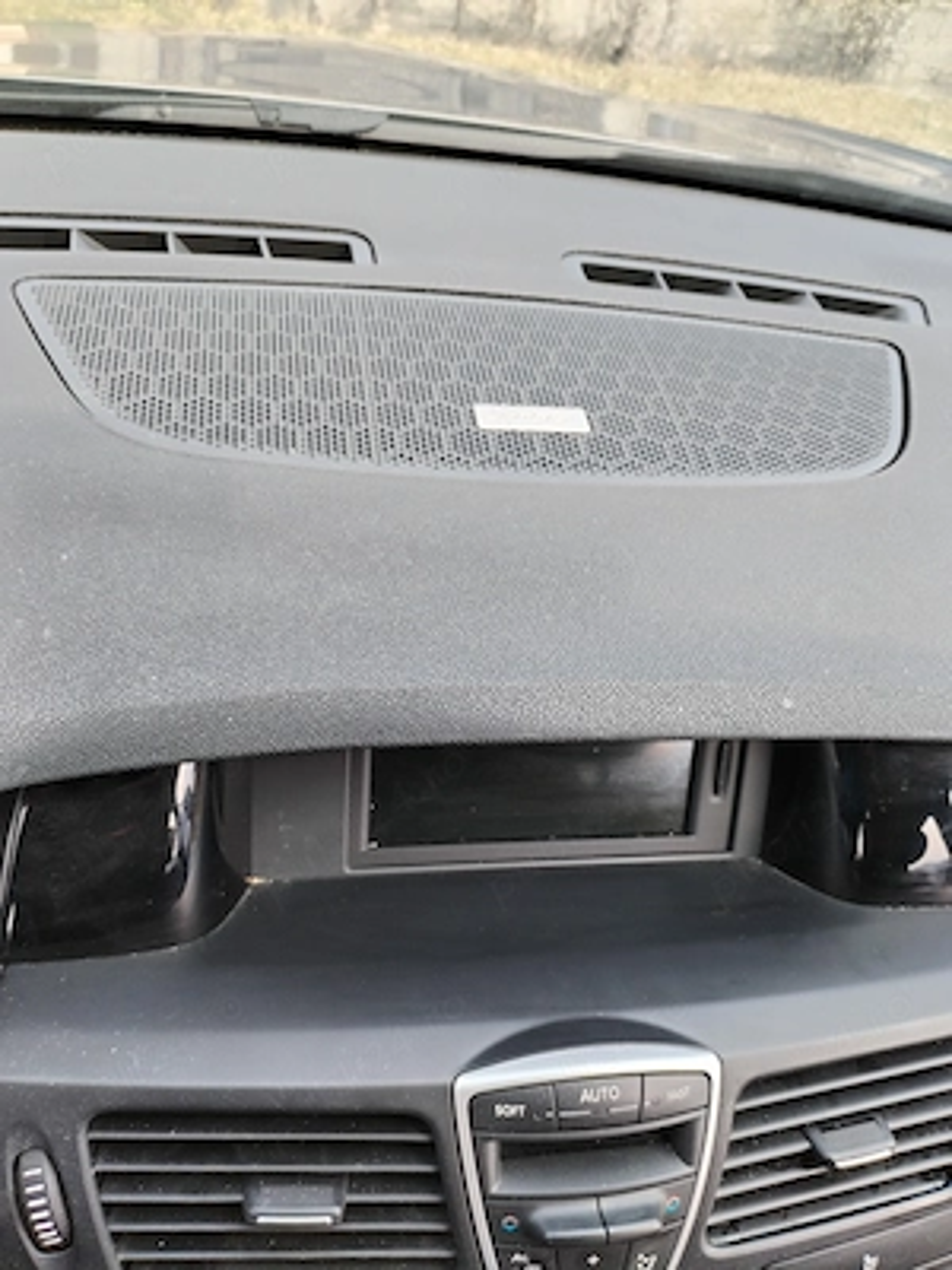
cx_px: 476
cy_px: 635
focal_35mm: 29
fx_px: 1063
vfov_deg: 61.7
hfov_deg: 48.2
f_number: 1.8
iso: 100
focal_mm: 4.75
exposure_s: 1/110
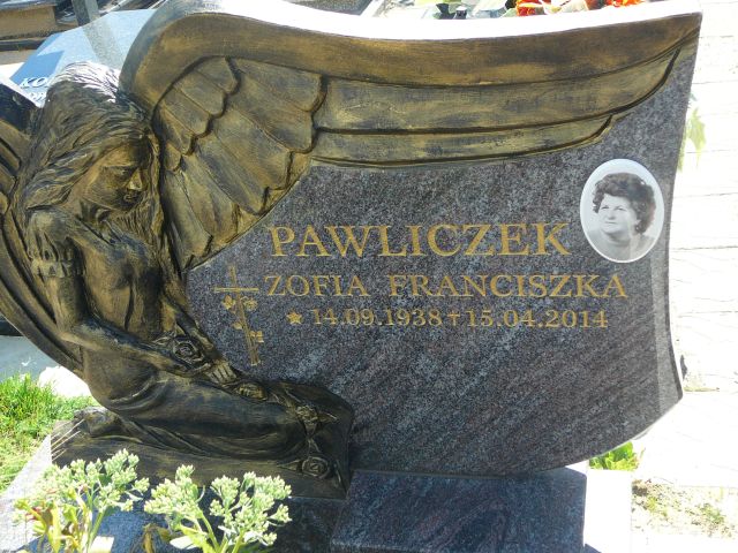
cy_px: 276
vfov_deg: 32.2
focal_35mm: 45
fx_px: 959
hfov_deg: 42.1
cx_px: 369
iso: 80
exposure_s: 1/250
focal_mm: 6.7
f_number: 3.2
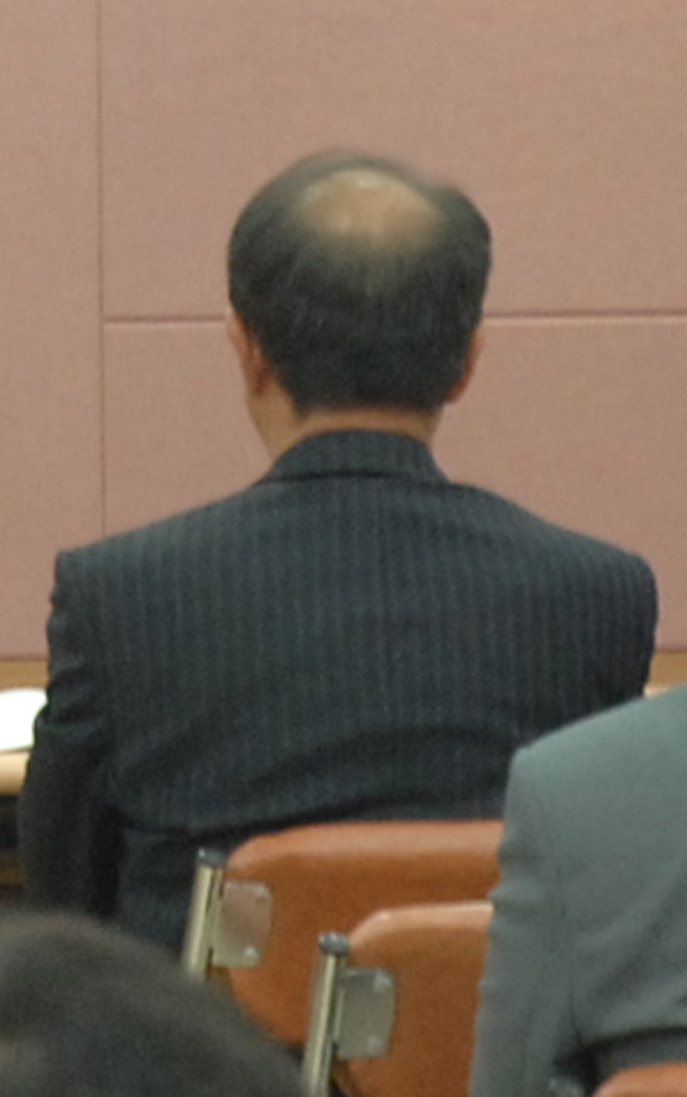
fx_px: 10316
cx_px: -953
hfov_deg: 3.8
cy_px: -331
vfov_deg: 6.0
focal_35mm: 345
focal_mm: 50
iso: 800
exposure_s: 1/20
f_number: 4.5
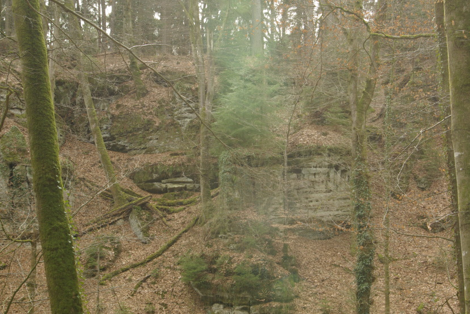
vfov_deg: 22.1
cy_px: 148
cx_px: 263
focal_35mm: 62
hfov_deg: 32.5
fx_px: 805
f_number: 11
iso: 400
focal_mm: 33
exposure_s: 1/45
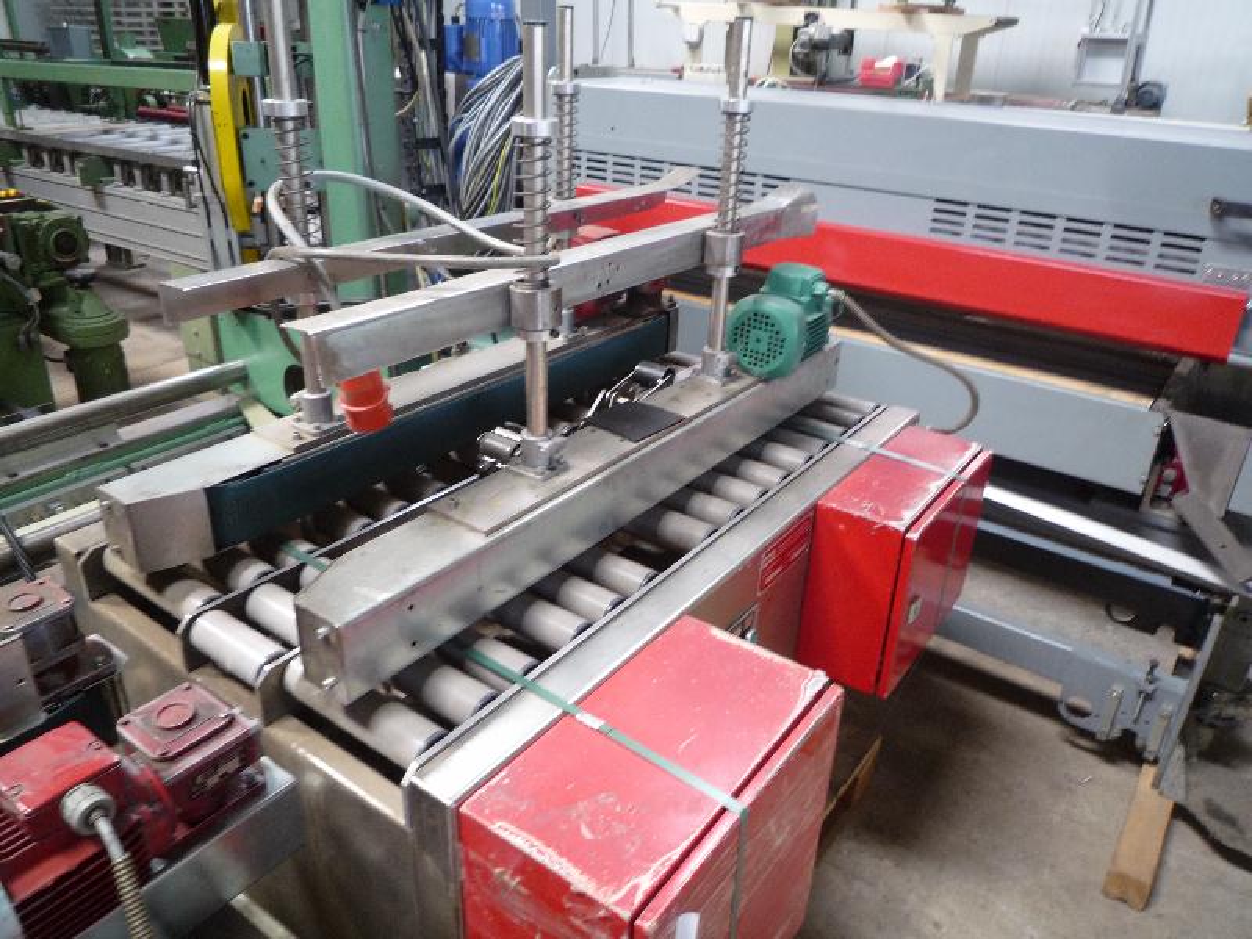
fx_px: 904
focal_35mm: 25
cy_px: 470
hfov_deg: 69.4
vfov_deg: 54.9
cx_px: 626
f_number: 2.8
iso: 200
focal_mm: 4.4
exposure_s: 1/30
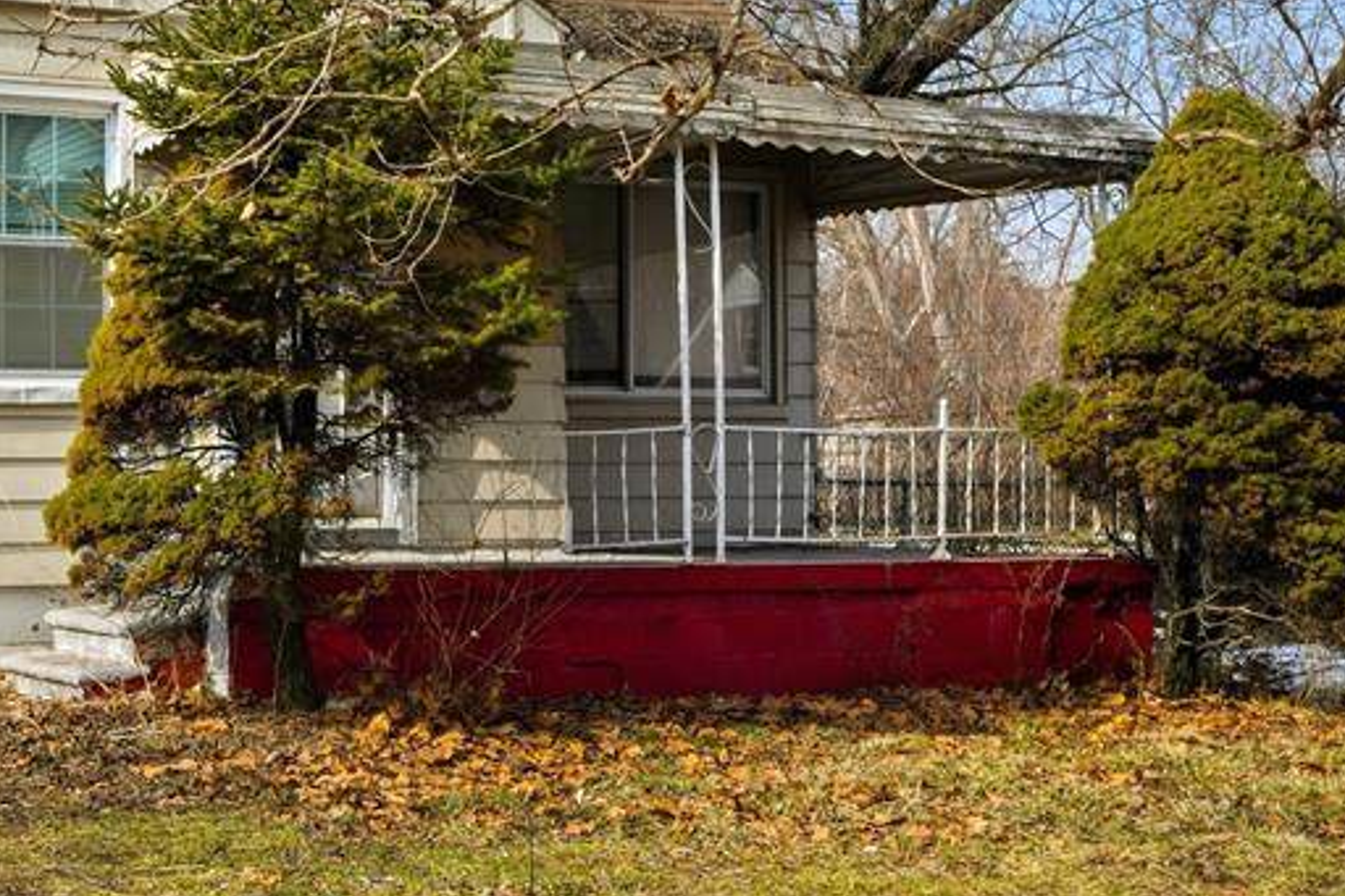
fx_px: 2316
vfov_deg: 21.9
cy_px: 448
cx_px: 229
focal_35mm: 62
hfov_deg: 31.4
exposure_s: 1/8000
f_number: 8
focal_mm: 31
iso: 250
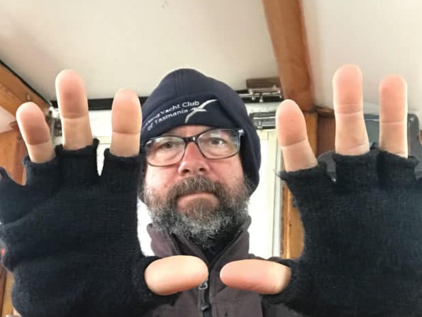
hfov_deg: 35.9
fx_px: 646
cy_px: 233
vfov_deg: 27.2
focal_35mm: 53
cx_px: 153
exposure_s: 1/17
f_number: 2.2
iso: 200
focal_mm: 2.87
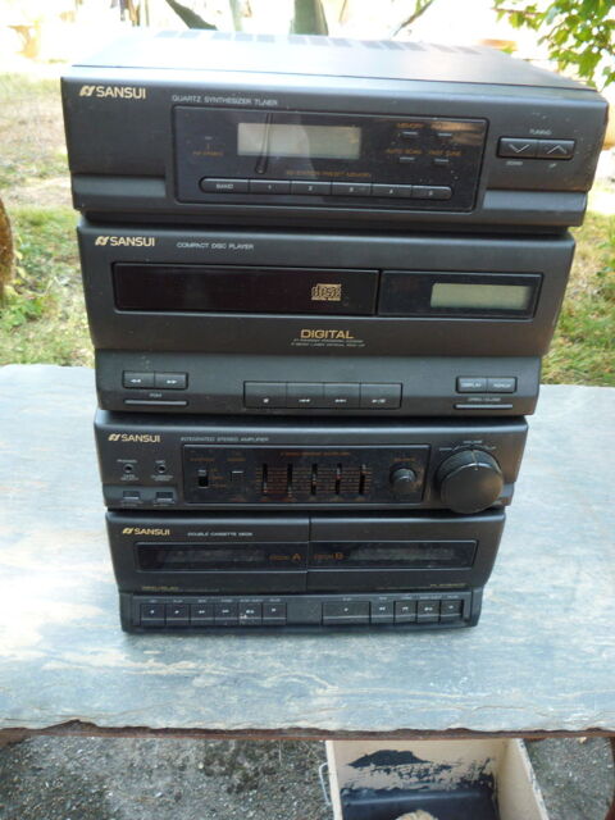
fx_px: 711
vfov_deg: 60.0
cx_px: 308
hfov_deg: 46.8
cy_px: 410
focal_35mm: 30
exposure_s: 1/30
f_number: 3.3
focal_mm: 5.2
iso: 125
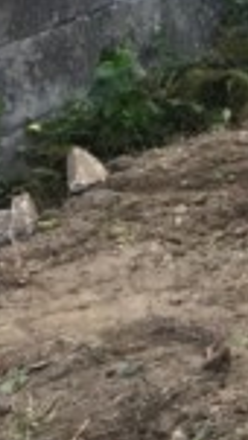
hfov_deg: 5.7
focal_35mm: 167
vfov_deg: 12.7
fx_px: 1951
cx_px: 1147
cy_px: -38
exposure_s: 1/120
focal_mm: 4.15
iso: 32
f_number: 2.2
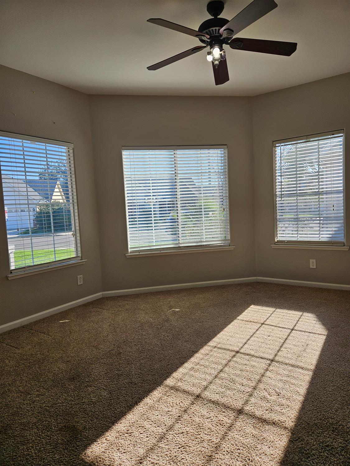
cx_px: 175
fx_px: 310
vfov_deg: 73.9
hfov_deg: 58.9
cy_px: 233
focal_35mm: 23
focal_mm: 5.4
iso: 25
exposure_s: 1/532
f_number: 1.8
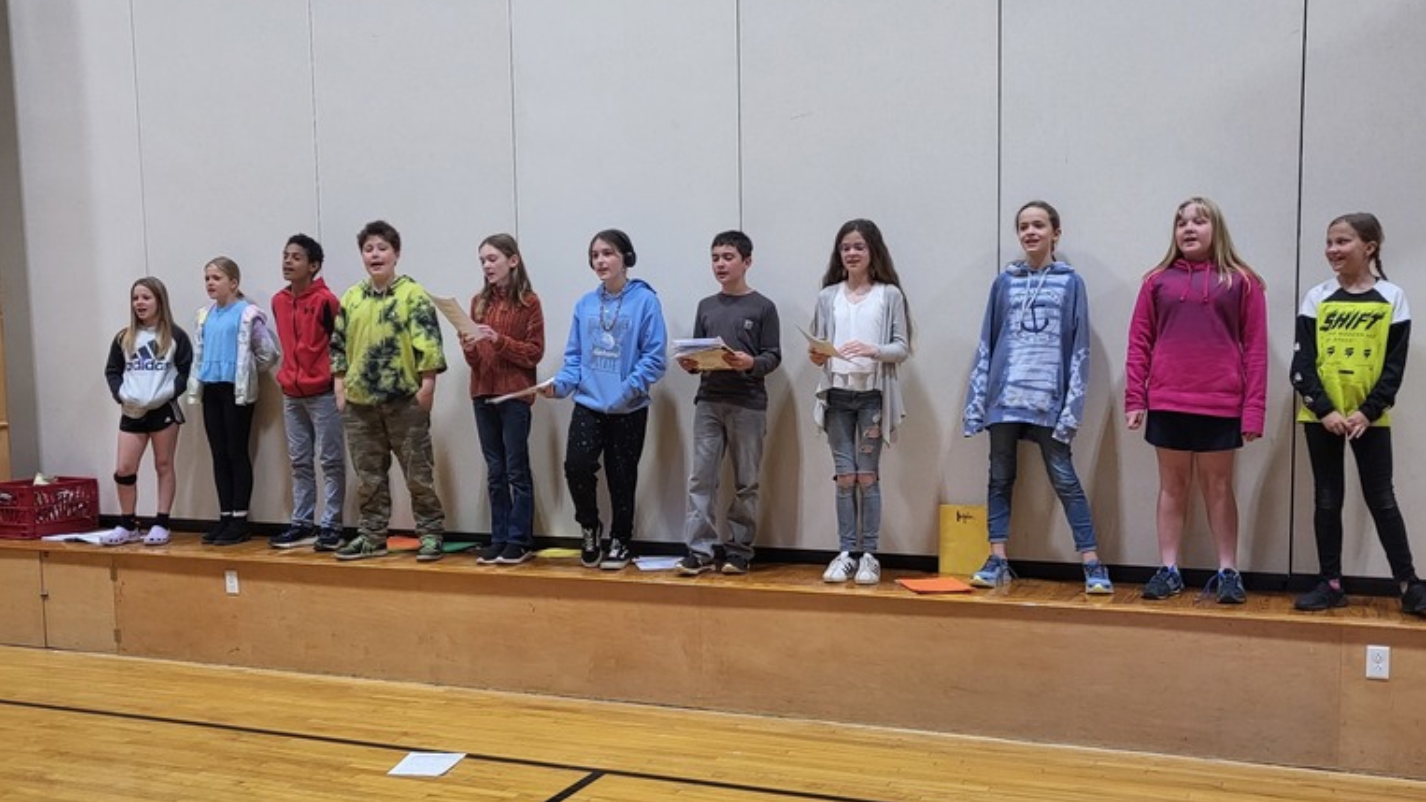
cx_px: 716
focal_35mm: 38
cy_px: 482
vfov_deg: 31.1
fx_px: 1437
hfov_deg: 52.8
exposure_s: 1/60
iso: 250
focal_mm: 4.25
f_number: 1.8
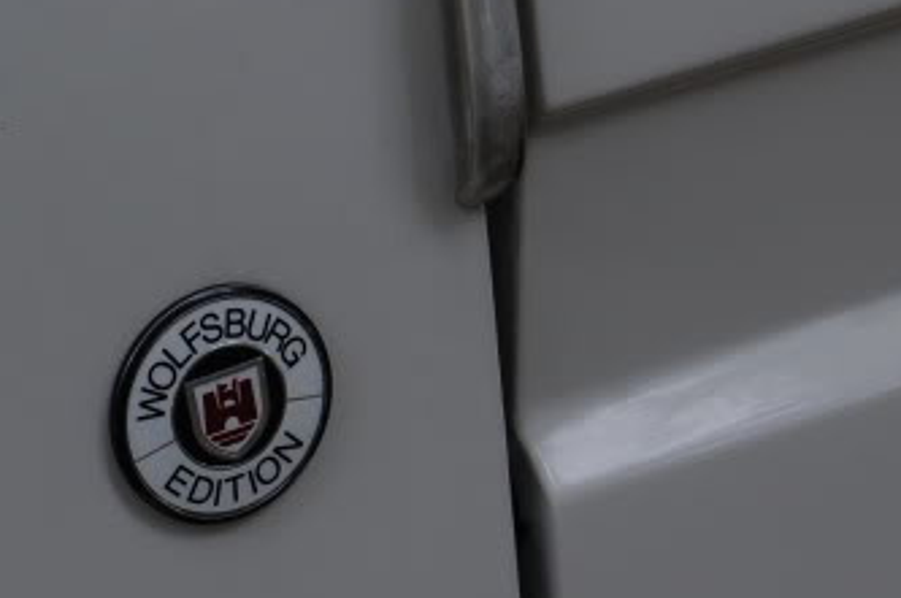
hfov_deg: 10.4
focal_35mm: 198
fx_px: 4953
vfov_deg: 6.9
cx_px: 237
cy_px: 402
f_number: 5.6
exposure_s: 1/125
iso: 220
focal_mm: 55
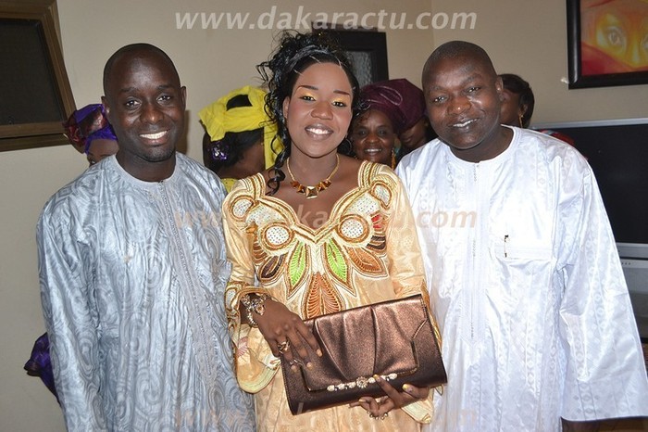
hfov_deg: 57.2
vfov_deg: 39.9
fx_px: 594
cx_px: 324
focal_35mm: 33
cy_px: 216
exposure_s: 1/60
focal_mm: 22
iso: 400
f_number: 4
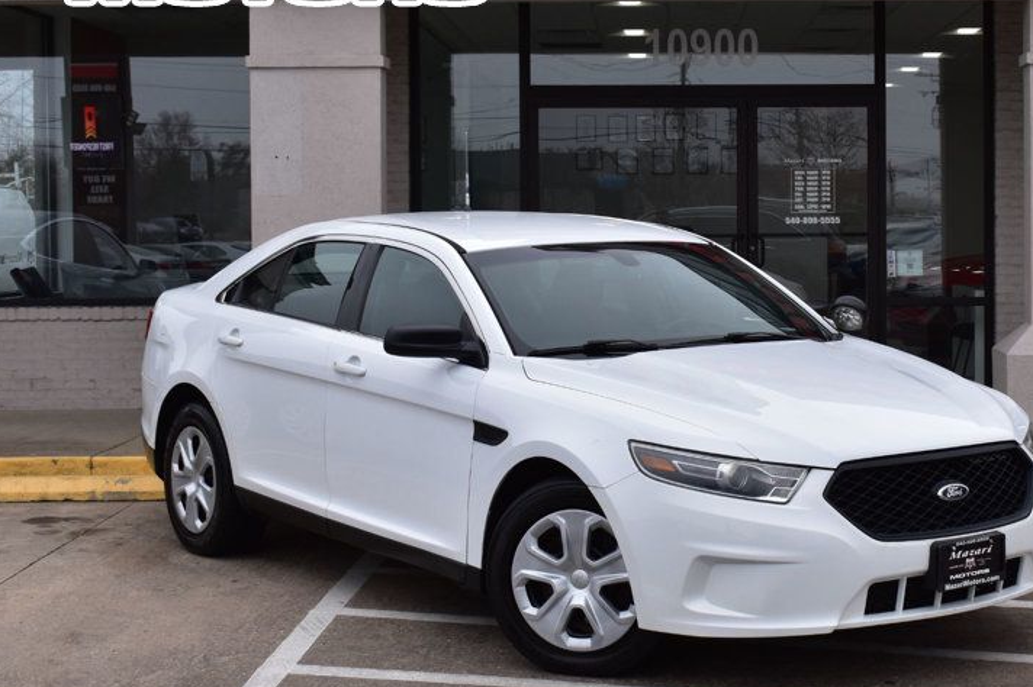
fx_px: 1979
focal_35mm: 69
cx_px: 736
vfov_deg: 19.7
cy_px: 270
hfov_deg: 28.9
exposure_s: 1/320
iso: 400
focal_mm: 32
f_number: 10
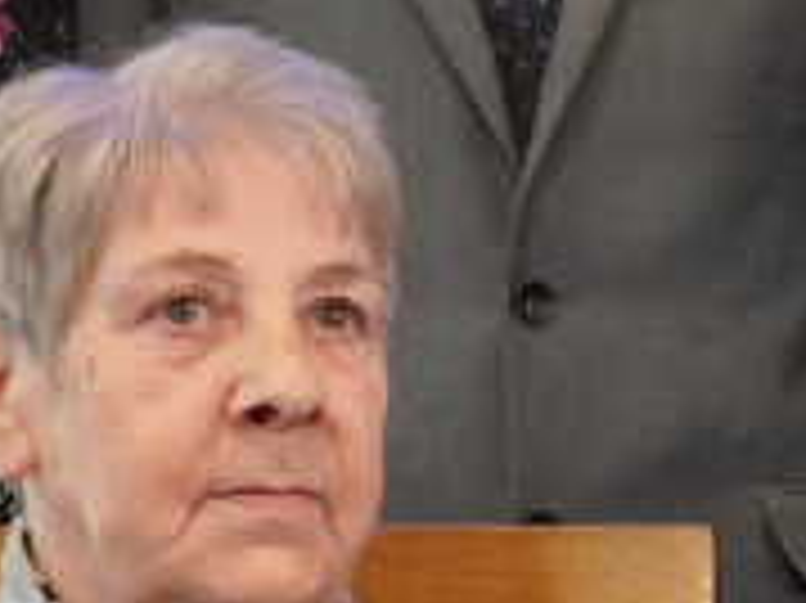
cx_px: 1153
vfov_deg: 4.7
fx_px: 7306
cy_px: 434
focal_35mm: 314
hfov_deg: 6.2
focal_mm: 45
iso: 12800
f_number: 4
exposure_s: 1/160
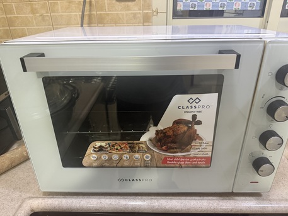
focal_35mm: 24
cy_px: 108
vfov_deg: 56.8
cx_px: 144
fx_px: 200
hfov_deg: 71.6
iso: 400
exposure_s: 1/60
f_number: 1.78
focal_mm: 6.76
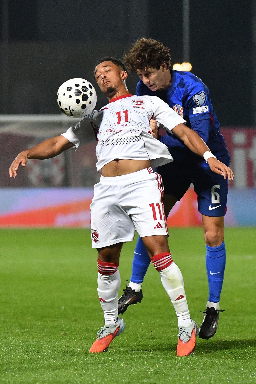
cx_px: 128
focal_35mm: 200
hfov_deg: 6.9
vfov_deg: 10.3
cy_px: 192
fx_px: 2133
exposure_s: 1/1600
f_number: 4
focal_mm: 200
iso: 6400
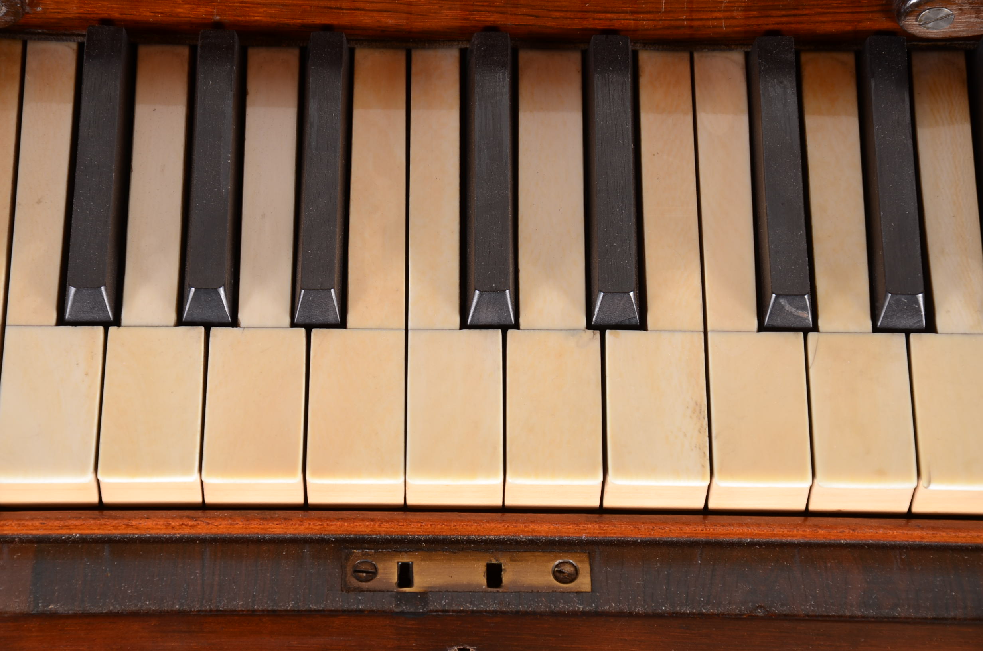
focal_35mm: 138
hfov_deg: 14.9
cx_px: 492
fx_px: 3760
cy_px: 326
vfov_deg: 9.9
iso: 125
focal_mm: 92
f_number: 9
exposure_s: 1/100
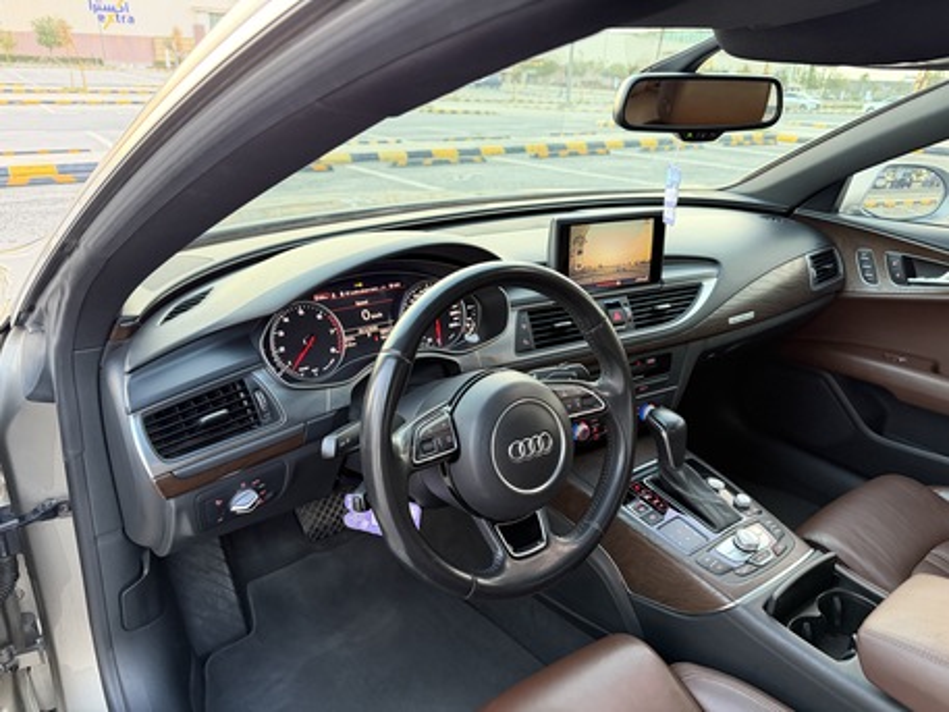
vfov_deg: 56.8
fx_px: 658
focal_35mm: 24
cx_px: 474
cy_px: 356
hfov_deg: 71.6
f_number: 1.78
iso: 500
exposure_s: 1/60
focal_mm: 6.76
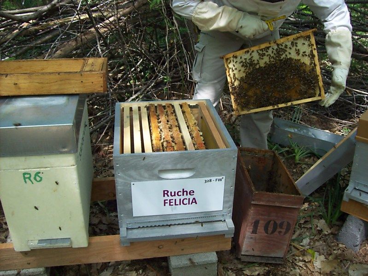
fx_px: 383
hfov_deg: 51.4
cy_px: 138
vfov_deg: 39.6
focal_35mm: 36
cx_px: 184
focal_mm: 6
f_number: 2.7
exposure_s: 1/296
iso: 80
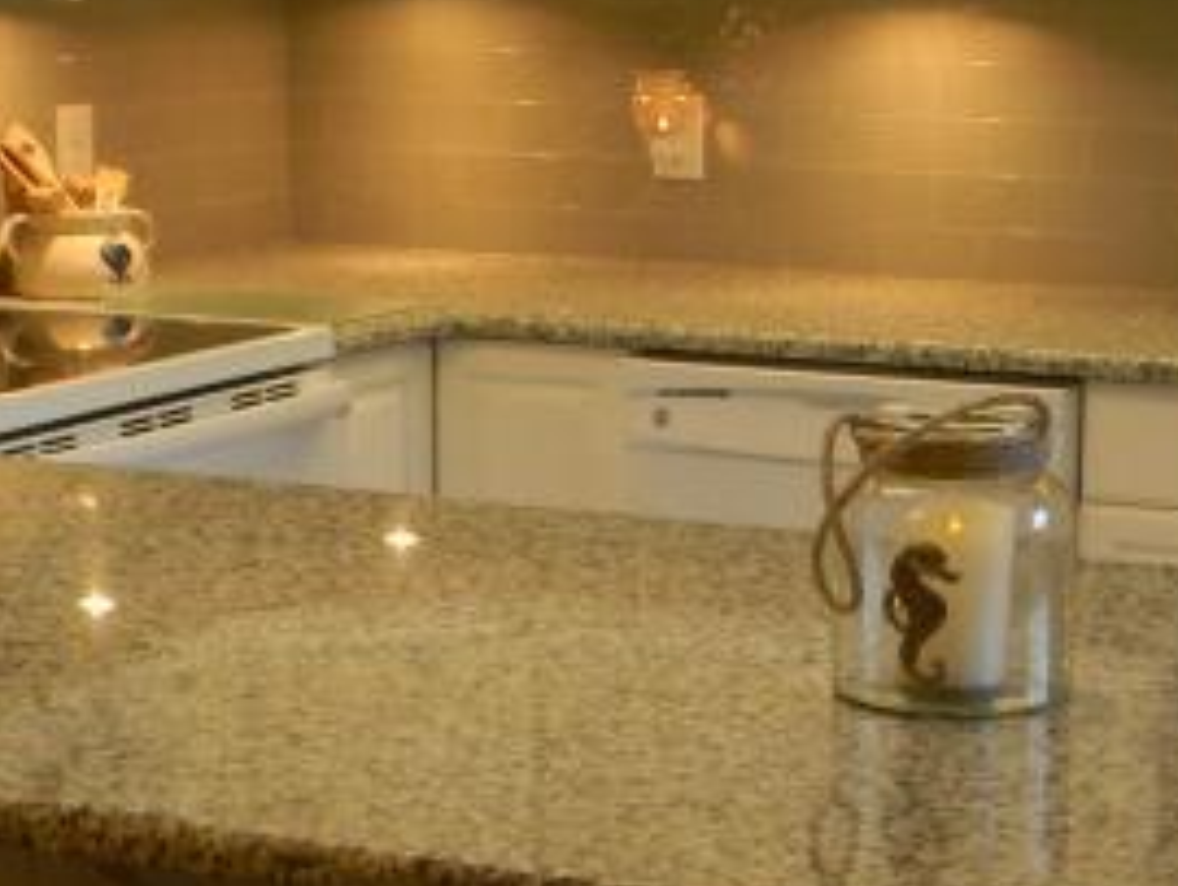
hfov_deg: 18.5
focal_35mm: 106
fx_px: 3610
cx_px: 685
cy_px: 524
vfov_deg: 14.0
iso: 167
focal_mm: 5
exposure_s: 1/30
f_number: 3.5
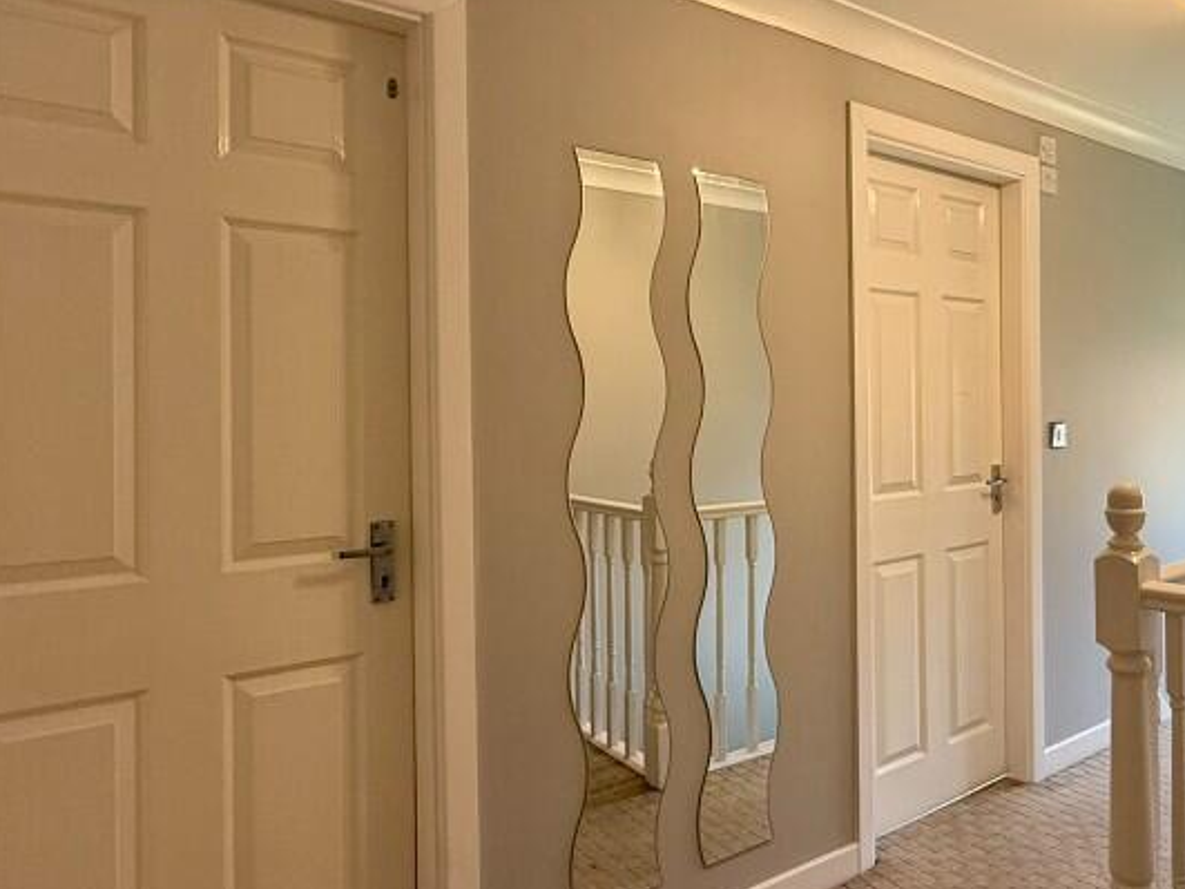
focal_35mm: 27
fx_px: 924
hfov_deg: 62.6
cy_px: 404
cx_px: 846
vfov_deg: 51.3
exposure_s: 1/99
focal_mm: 2.22
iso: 160
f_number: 2.2
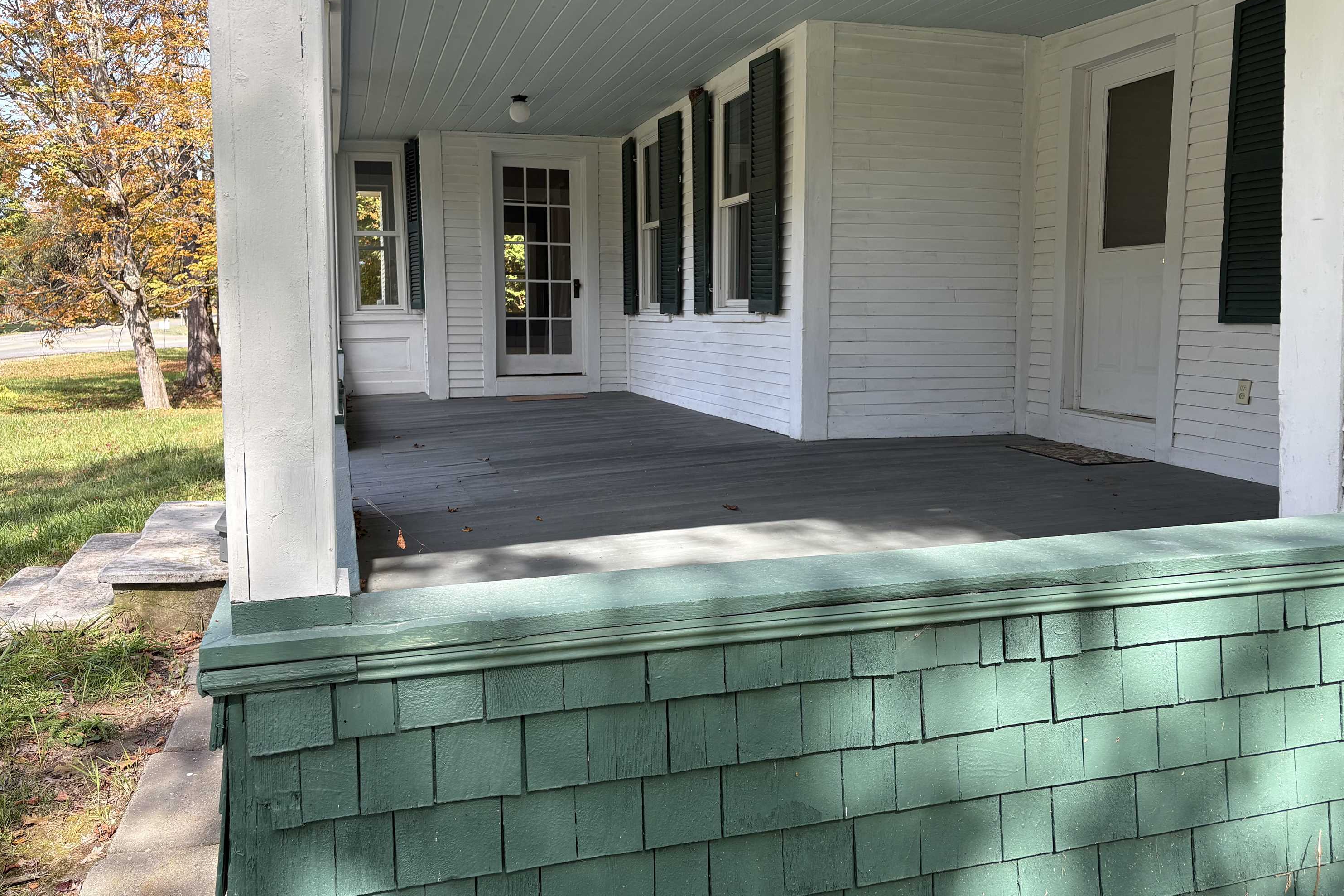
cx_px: 670
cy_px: 395
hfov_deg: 65.5
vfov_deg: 46.3
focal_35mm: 28
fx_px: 1045
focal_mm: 5.96
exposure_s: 1/414
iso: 50
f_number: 1.6
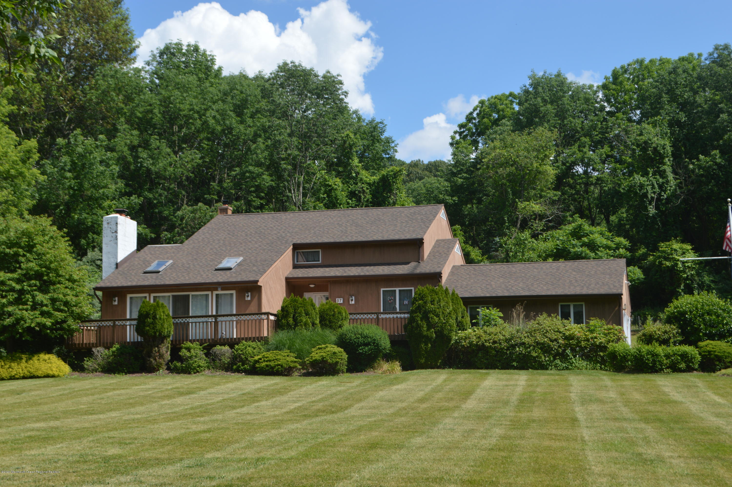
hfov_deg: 33.4
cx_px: 366
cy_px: 244
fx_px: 1219
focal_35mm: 60
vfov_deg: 22.6
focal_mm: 40
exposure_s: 1/200
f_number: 7.1
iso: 100
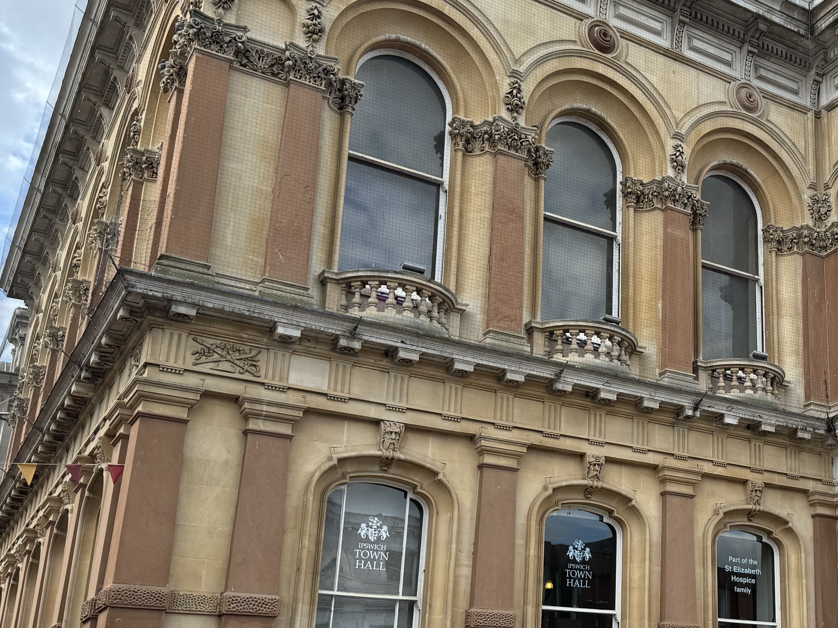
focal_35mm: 46
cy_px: 414
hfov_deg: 38.9
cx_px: 723
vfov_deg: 31.3
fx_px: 1114
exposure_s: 1/1311
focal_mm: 6.76
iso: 80
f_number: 1.78
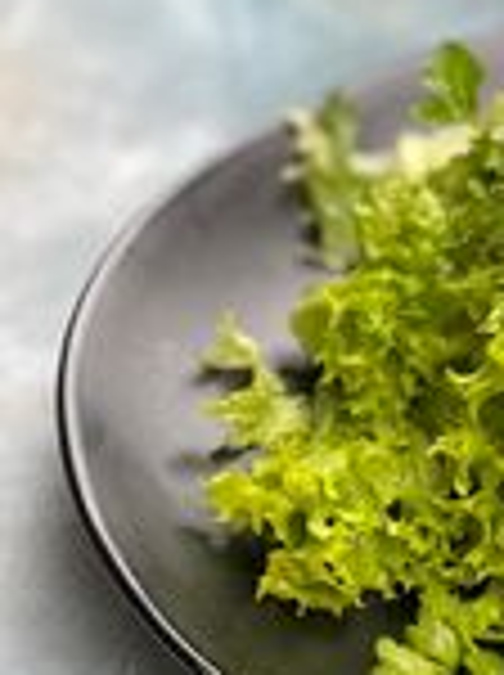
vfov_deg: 26.4
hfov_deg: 18.3
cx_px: 684
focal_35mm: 74
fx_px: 1441
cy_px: 324
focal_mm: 4.25
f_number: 1.8
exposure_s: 1/110
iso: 32
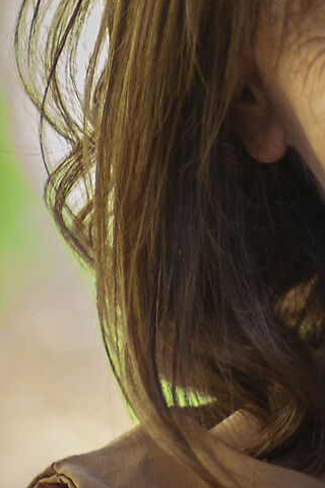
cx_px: 696
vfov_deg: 2.3
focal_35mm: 898
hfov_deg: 1.5
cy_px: 554
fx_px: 12177
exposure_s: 1/200
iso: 320
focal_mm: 180
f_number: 2.8
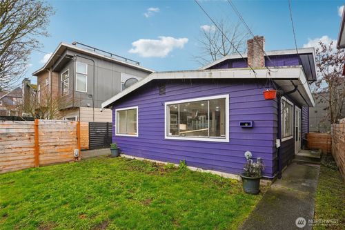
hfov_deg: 93.3
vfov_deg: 70.4
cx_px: 172
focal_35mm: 17
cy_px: 115
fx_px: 163
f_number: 8
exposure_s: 1/90
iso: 400
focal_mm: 17
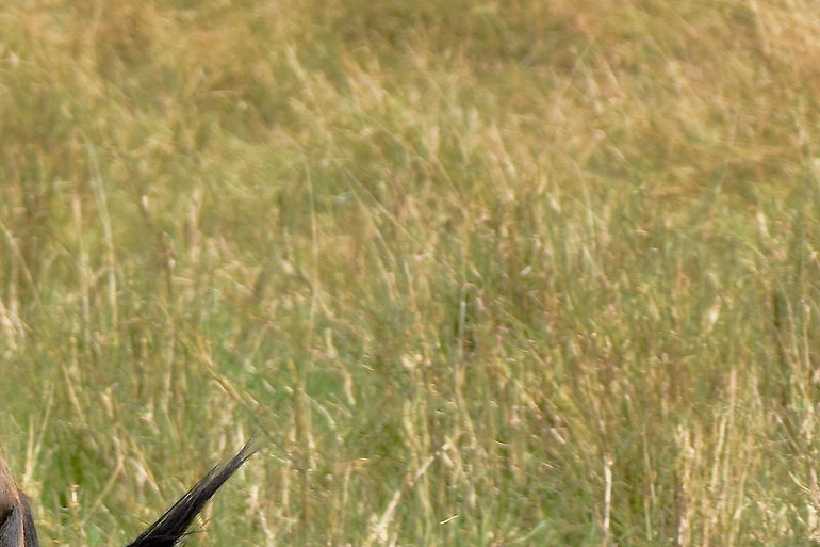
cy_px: 569
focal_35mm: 982
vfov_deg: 1.4
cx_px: -134
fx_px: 22362
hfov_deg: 2.1
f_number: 5.6
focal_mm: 210
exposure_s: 1/1250
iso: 400
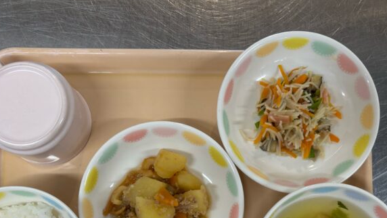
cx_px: 185
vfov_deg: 30.2
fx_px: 390
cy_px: 184
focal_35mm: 38
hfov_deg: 52.8
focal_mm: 5.96
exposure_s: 1/120
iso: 125
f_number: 1.6
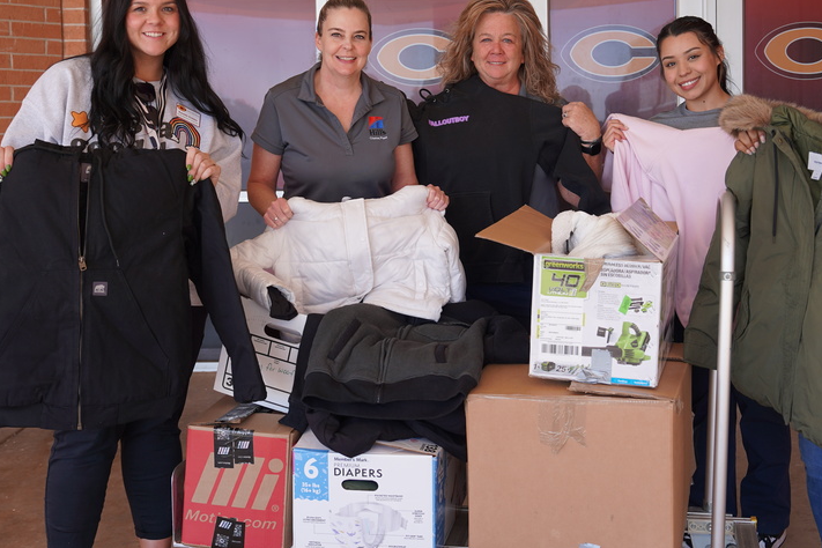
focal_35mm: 49
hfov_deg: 40.2
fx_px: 1119
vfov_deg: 27.4
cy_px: 188
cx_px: 494
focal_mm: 34
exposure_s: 1/160
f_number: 4
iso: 100
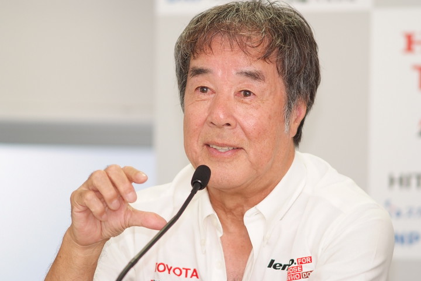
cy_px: 140
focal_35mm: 270
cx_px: 210
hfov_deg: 7.6
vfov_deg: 5.1
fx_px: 3157
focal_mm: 180
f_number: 2.8
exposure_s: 1/250
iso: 800
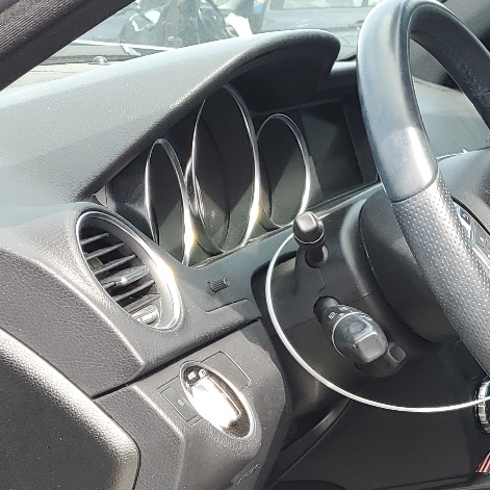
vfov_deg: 21.8
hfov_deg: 19.6
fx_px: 1249
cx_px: 716
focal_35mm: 78
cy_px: 413
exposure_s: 1/303
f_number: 1.5
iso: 50
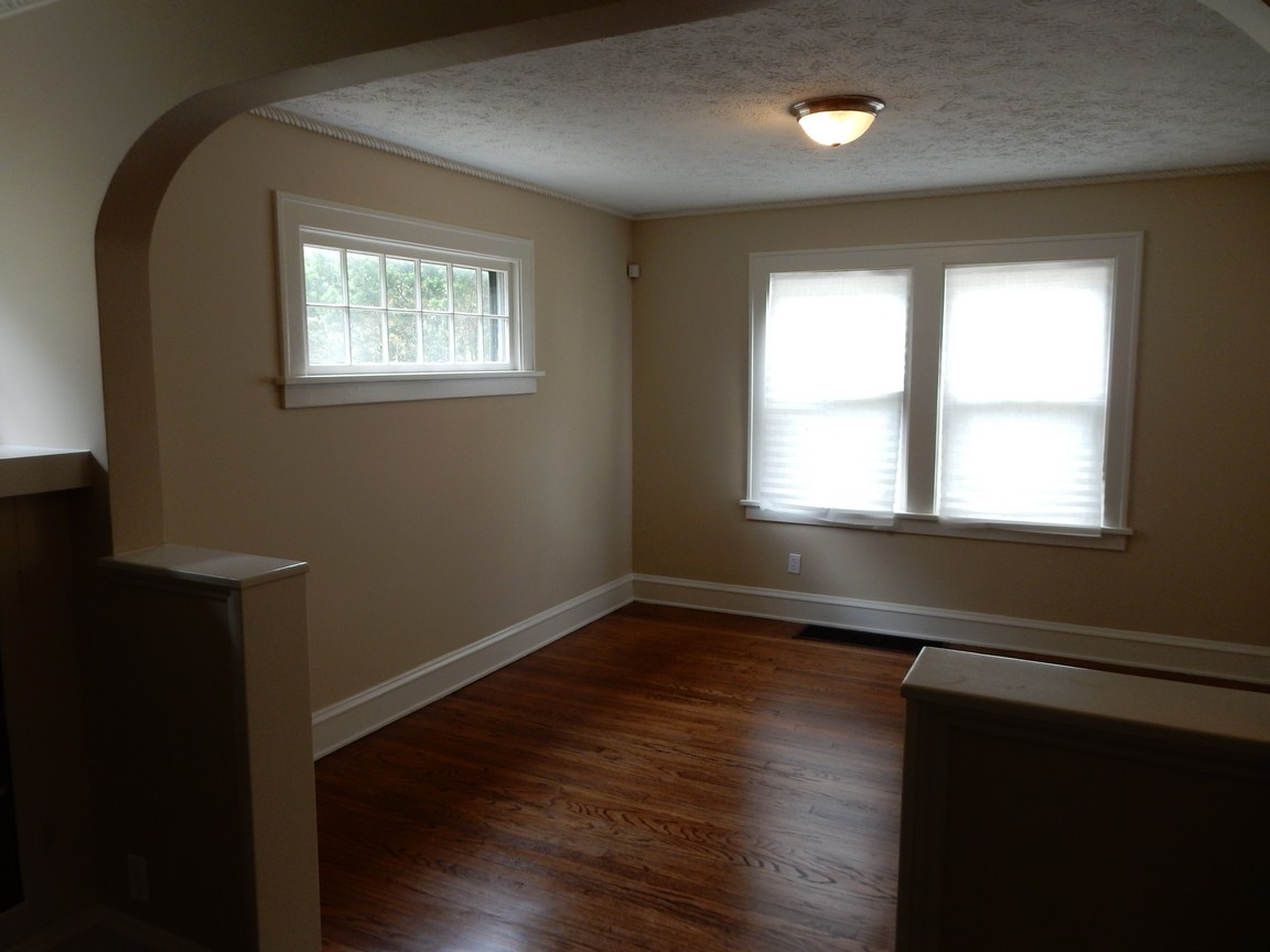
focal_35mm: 25
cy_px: 476
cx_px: 635
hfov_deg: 69.4
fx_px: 917
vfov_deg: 54.9
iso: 125
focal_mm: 4.5
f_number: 3.7
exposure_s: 1/30
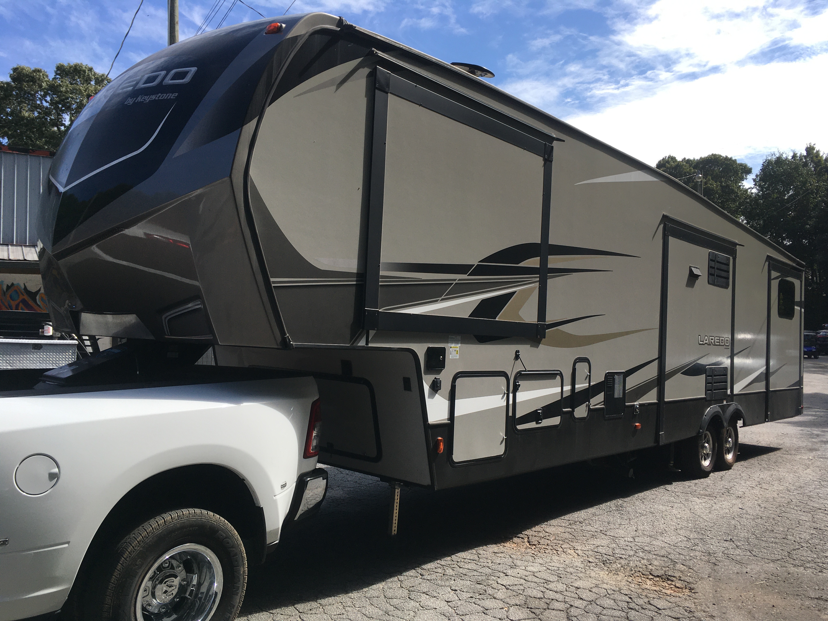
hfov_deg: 61.7
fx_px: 694
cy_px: 310
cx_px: 414
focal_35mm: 29
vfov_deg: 48.2
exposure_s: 1/1183
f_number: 2.2
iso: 25
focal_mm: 4.15
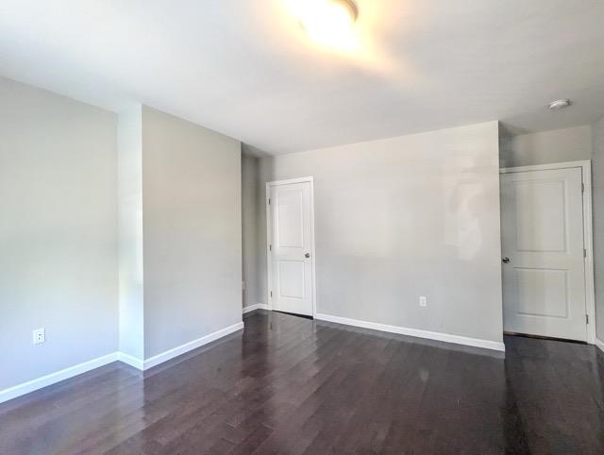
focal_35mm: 16
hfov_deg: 94.4
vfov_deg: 78.3
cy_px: 228
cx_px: 302
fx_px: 280
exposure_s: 1/60
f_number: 2.2
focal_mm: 2.35
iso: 243
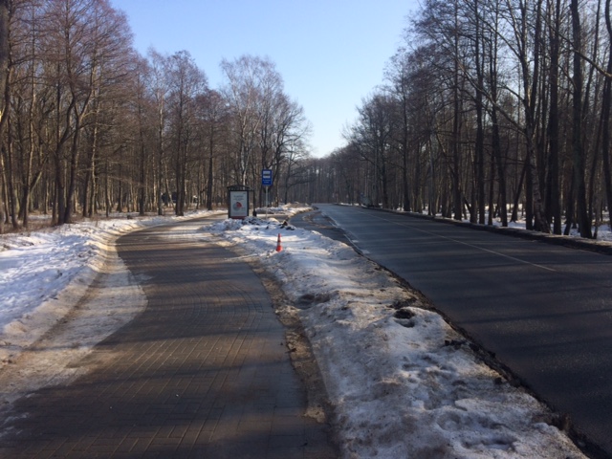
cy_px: 230
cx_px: 306
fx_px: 513
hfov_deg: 61.7
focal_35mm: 29
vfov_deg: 48.2
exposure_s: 1/1140
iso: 32
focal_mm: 4.15
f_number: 2.2
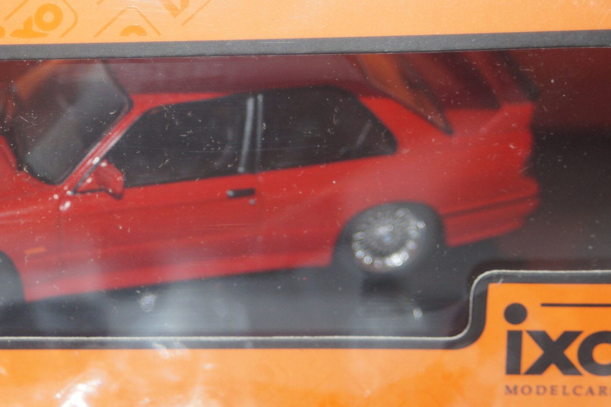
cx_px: 157
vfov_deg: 8.4
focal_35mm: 163
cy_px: 217
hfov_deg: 12.6
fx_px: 2767
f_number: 5.6
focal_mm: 70
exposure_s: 1/80
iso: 400
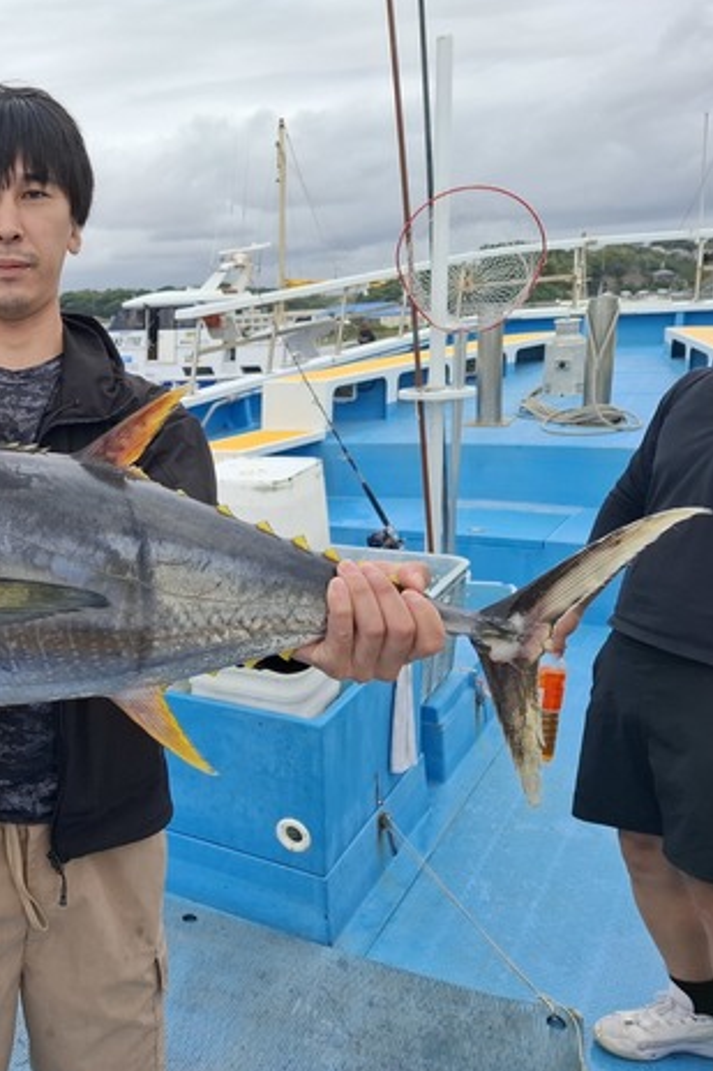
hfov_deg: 36.6
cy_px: 538
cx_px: 30
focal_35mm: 33
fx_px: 981
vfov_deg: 57.2
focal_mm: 5.54
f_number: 1.8
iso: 50
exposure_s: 1/757
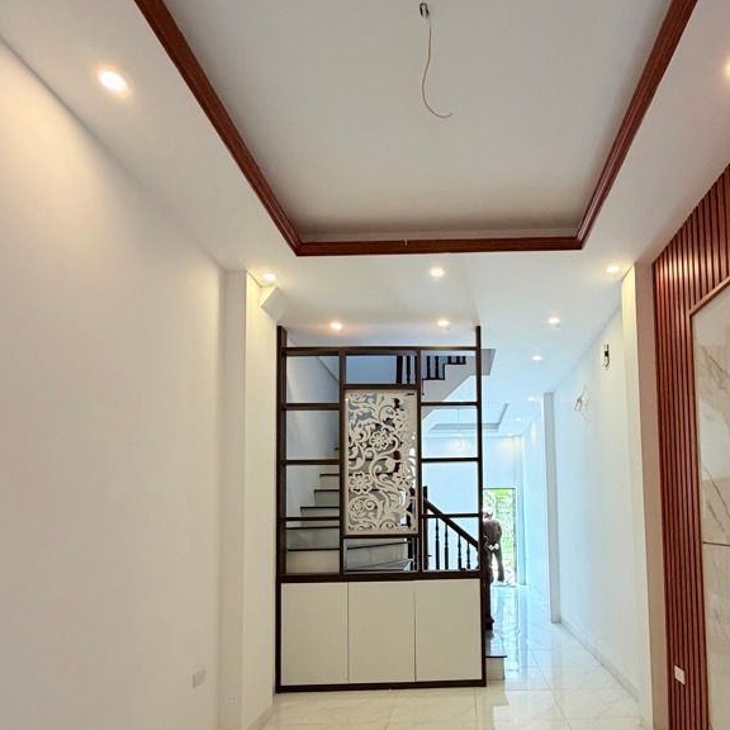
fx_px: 525
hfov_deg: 68.4
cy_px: 492
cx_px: 460
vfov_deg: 67.5
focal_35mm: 22
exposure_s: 1/121
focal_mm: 2.22
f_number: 2.2
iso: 320
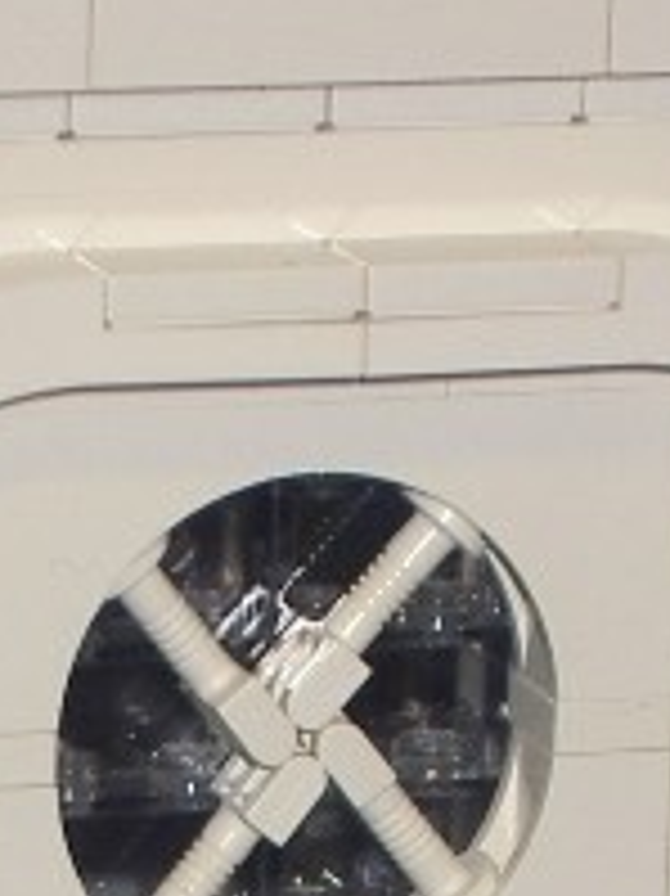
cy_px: 1711
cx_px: 97
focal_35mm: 309
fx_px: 7983
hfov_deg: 4.8
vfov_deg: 6.3
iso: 100
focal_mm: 12.4
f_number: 4.2
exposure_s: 1/80
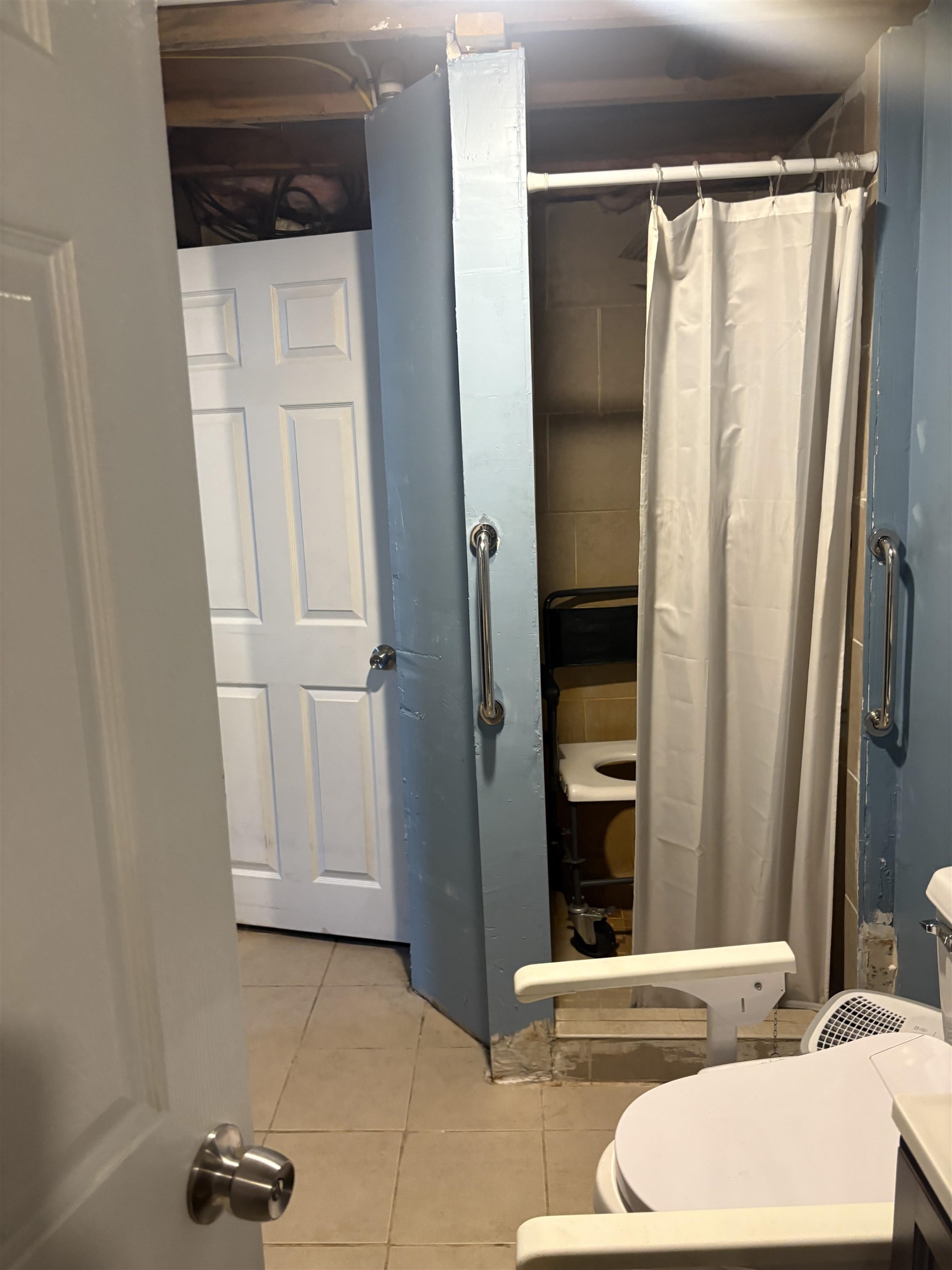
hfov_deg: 53.1
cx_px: 476
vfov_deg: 67.3
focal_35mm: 26
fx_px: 953
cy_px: 635
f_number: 1.6
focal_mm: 5.96
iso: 250
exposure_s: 1/60
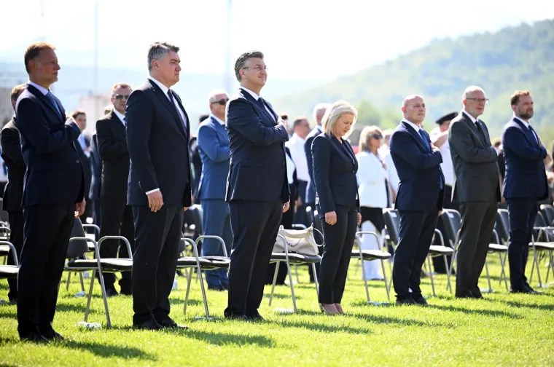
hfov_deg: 12.5
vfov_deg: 8.3
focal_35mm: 165
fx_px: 2535
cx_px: 277
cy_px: 184
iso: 1000
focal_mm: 165
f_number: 2.8
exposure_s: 1/4000
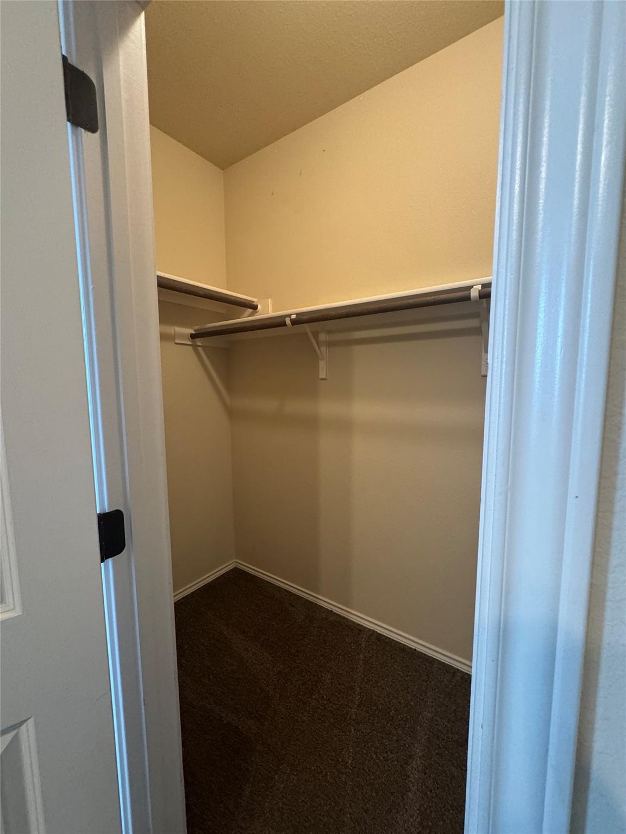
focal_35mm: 14
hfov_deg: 85.7
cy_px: 417
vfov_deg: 102.1
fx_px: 338
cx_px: 313
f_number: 2.2
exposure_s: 1/60
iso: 500
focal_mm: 2.22
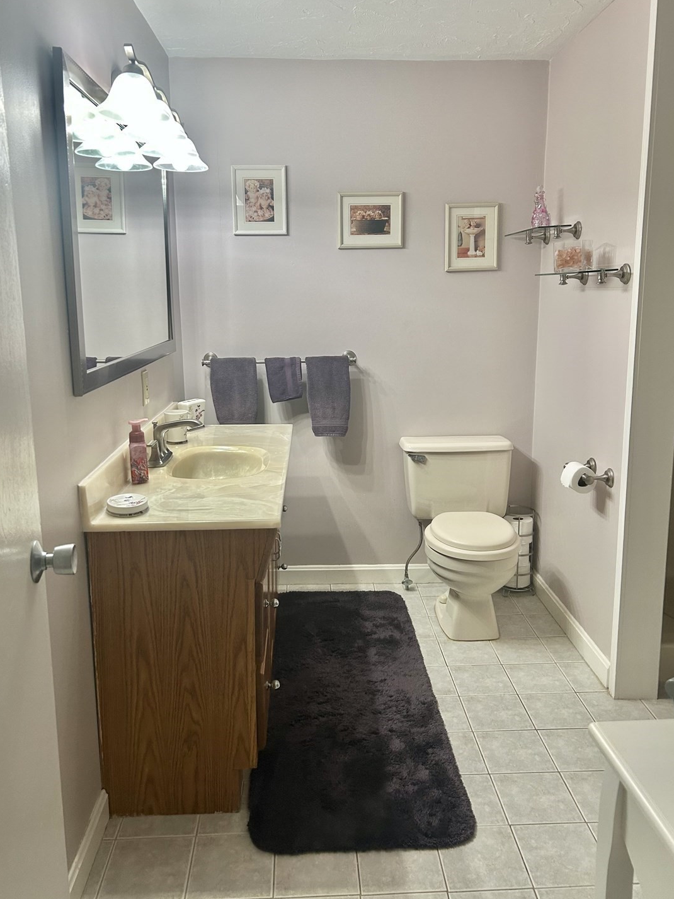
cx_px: 336
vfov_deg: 63.4
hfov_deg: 49.8
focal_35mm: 28
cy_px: 417
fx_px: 727
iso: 125
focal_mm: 5.7
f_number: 1.5
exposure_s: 1/120
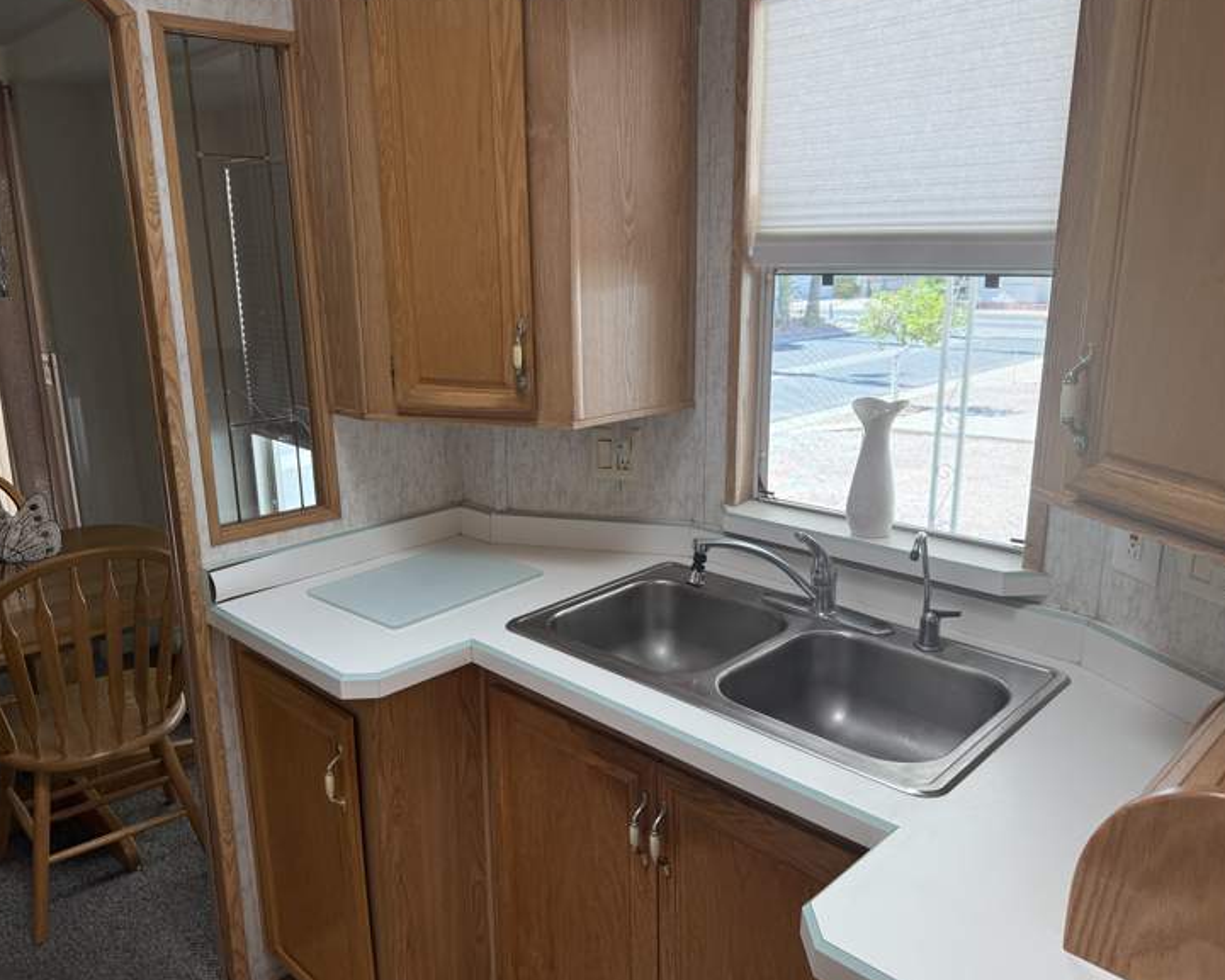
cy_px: 484
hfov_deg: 66.0
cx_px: 598
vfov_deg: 54.9
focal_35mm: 26
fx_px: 943
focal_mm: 6.76
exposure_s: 1/240
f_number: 1.78
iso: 125
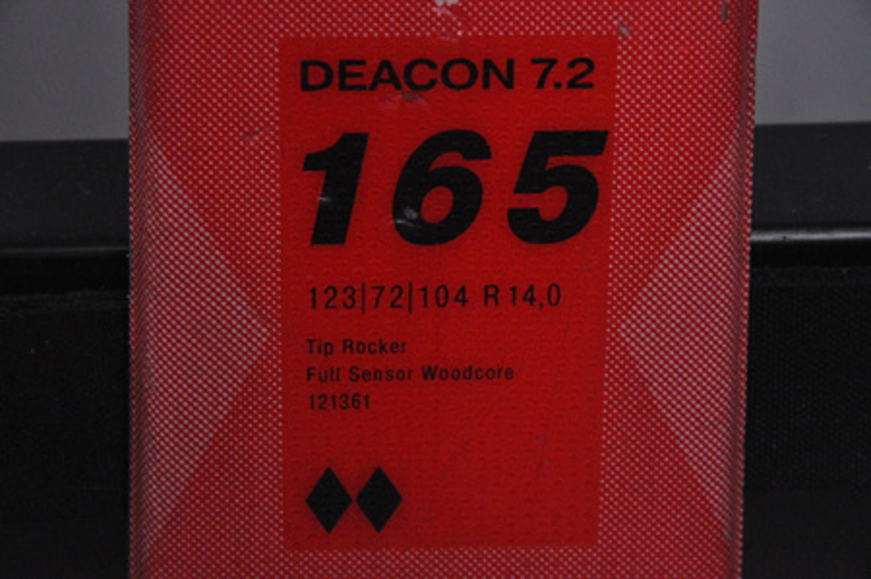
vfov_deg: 8.7
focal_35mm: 158
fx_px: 3806
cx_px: 436
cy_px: 290
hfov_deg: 13.1
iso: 3200
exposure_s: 1/125
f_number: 9.5
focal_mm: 105
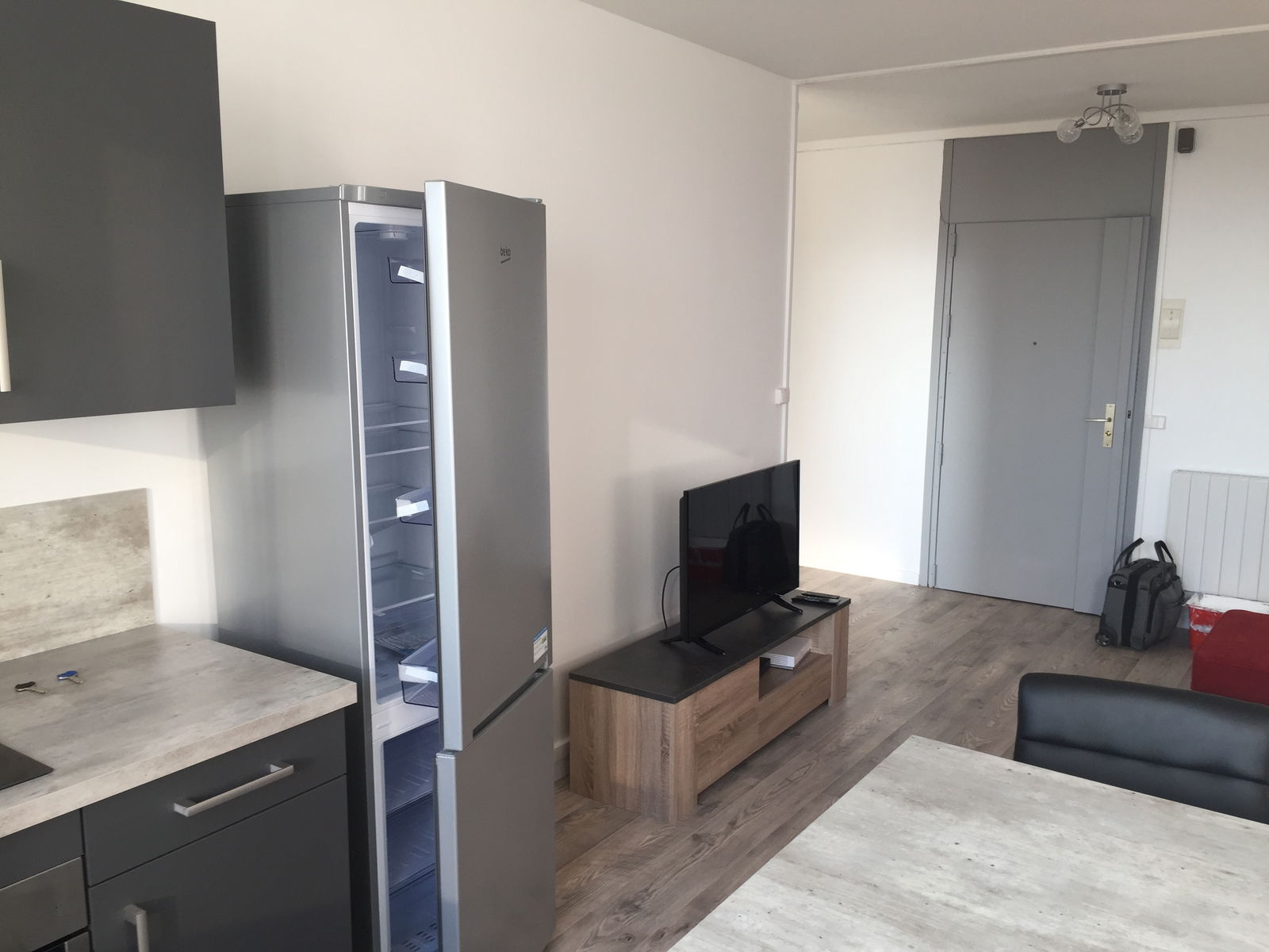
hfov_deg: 61.7
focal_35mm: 29
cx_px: 634
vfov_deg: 48.2
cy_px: 476
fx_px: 1063
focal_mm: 4.15
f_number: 2.2
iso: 40
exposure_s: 1/100
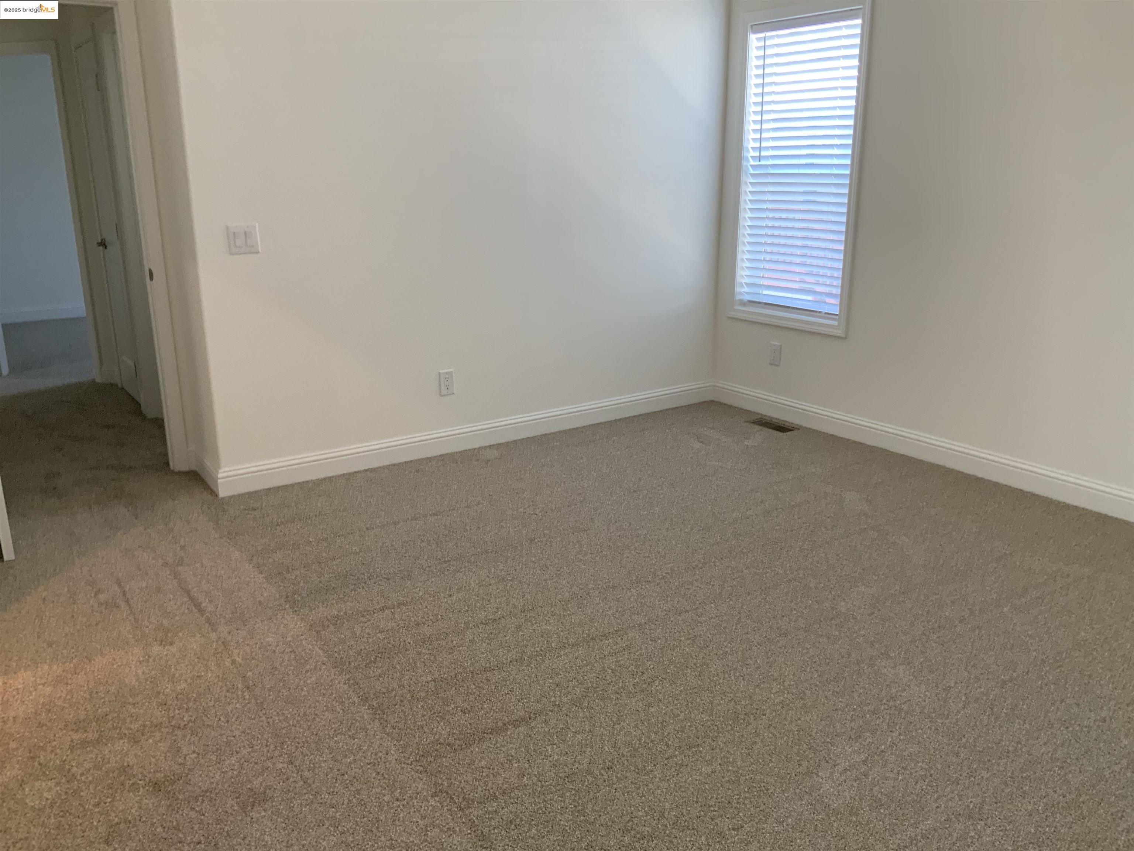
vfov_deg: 48.2
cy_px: 426
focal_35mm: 29
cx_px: 567
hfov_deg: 61.7
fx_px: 950
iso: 125
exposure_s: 1/60
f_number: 1.8
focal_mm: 3
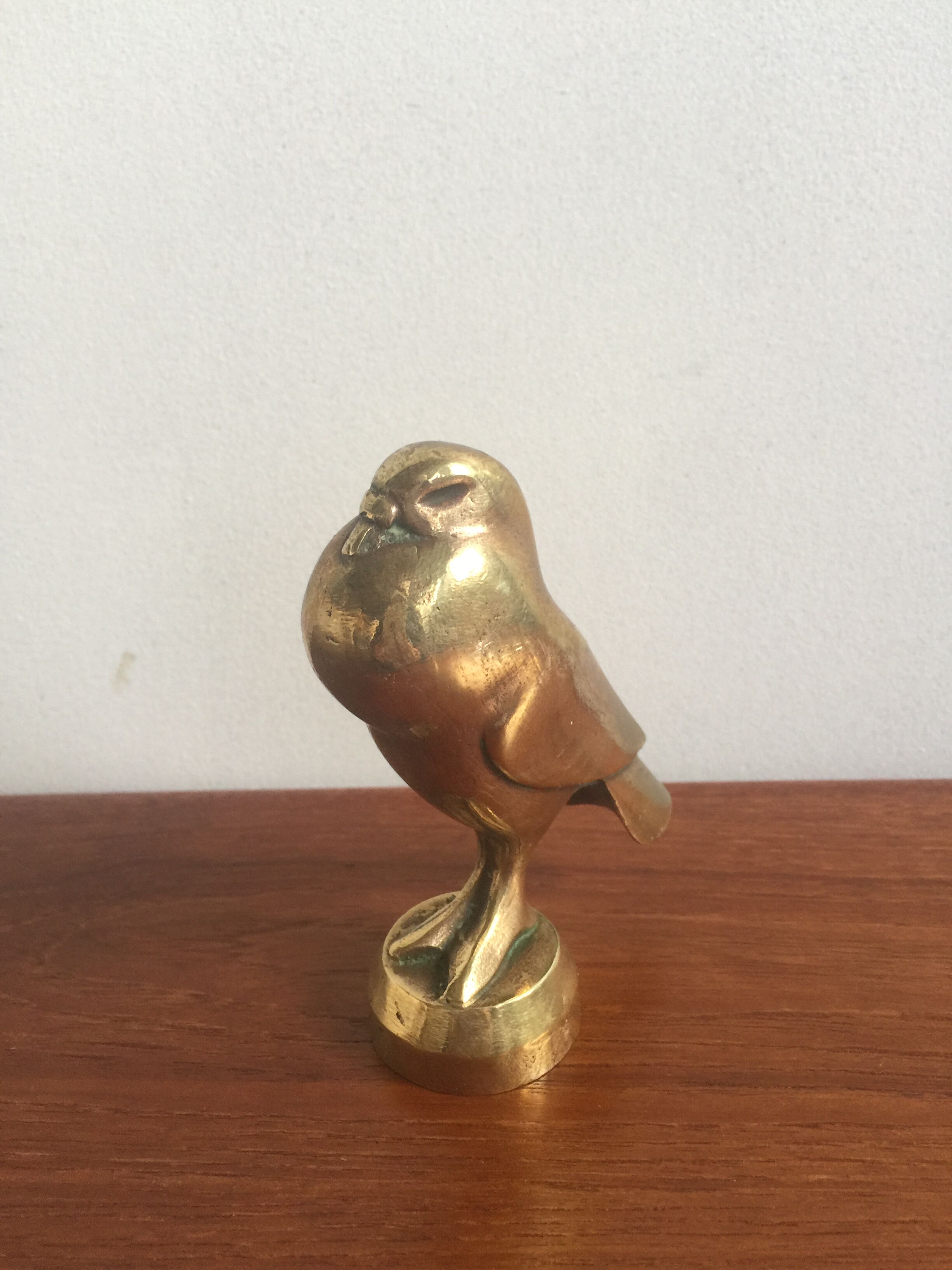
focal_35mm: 29
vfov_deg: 61.7
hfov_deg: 48.2
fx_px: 1063
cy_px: 635
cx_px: 476
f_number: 2.2
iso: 50
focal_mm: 4.15
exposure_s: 1/17
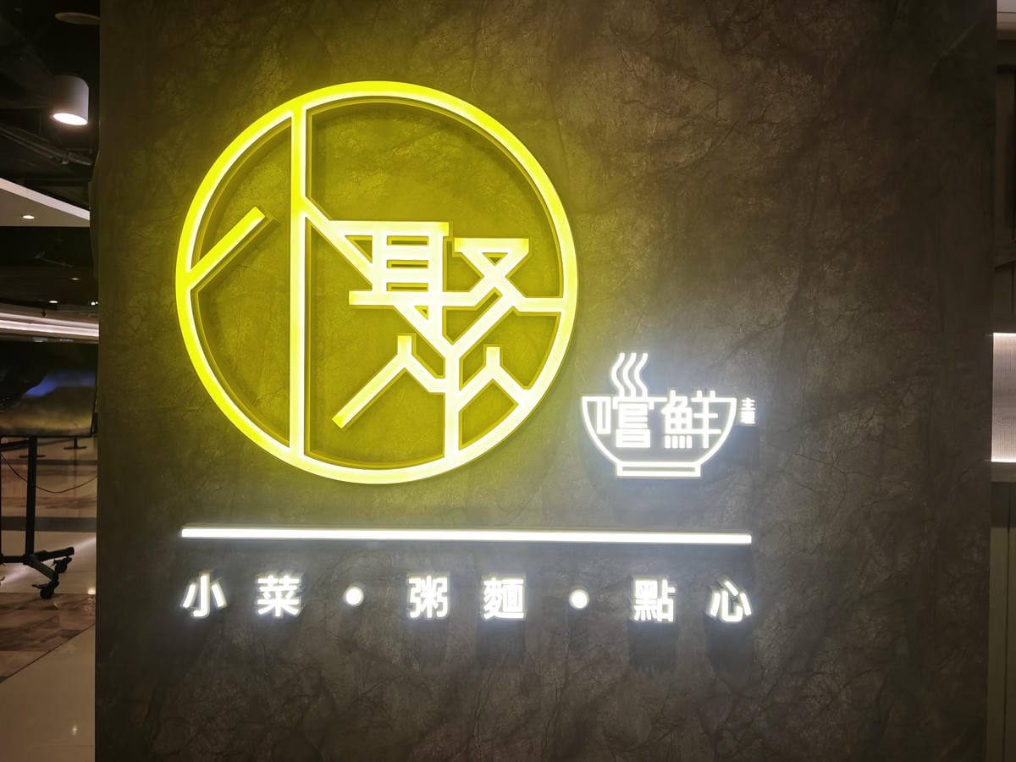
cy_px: 381
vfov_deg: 58.9
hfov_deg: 73.9
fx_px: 675
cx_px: 508
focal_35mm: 23
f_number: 2
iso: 743
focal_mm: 8.72
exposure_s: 1/515
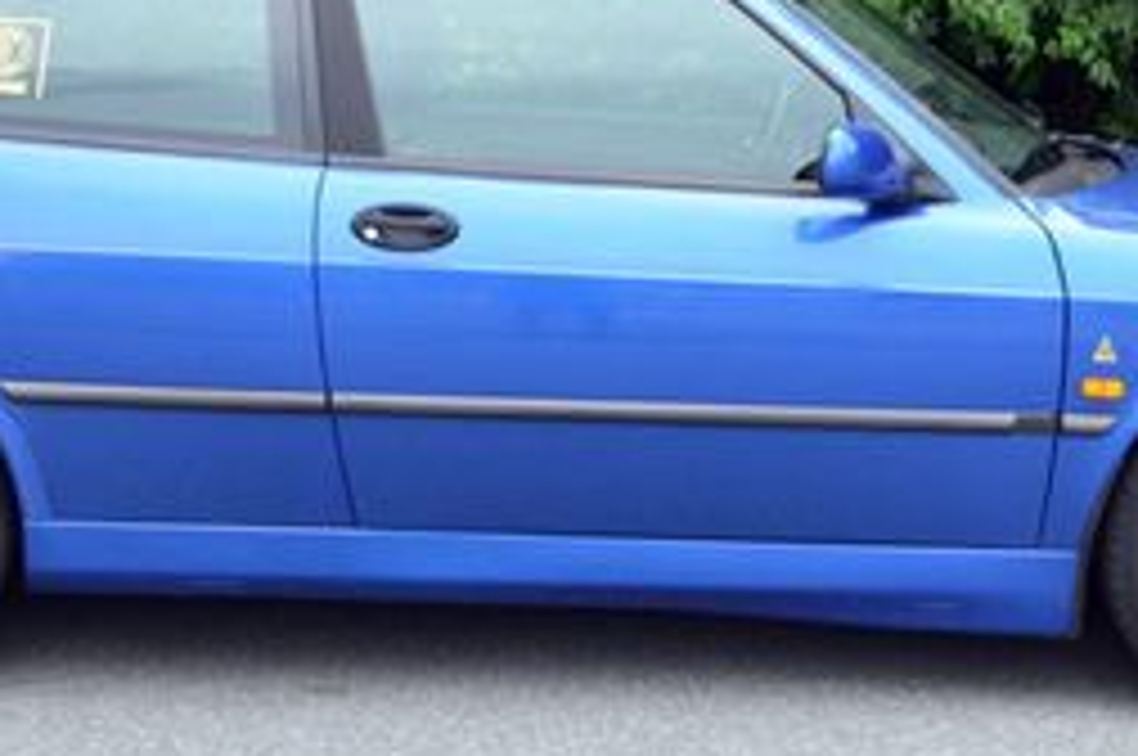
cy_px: 45
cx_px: 571
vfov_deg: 14.8
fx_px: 2873
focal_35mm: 91
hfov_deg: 22.4
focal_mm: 24
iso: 250
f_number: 5.6
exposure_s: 1/125
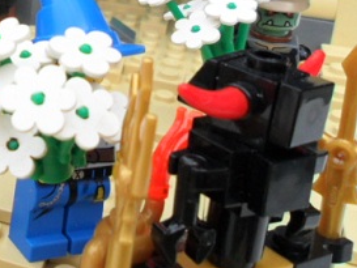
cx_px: -158
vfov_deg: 18.0
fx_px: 815
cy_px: -26
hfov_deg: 21.3
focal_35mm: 79
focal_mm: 4.9
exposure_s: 1/500
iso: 100
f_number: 3.5
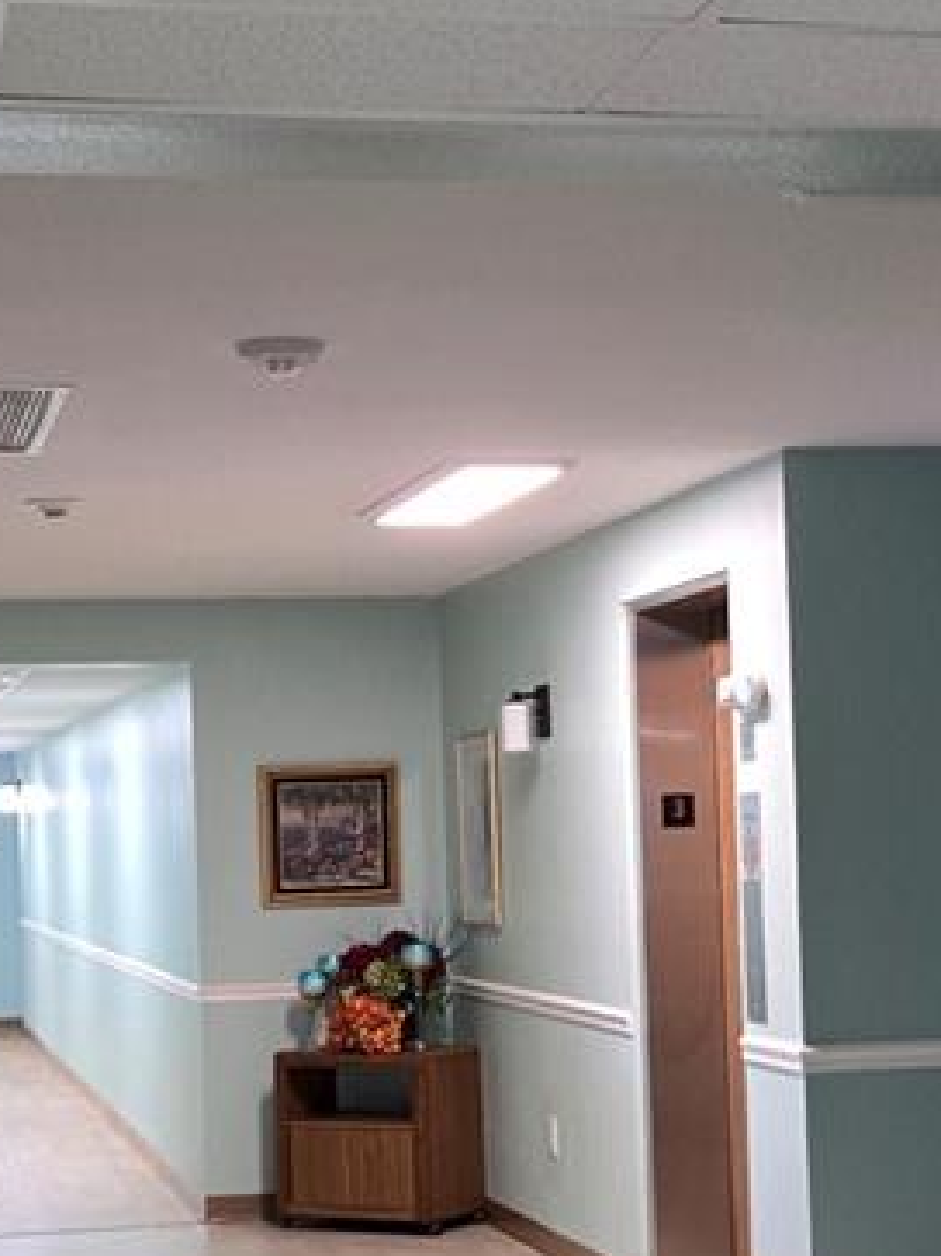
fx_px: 2756
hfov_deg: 19.4
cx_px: 509
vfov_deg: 25.5
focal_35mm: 76
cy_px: 834
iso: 320
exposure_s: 1/120
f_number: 1.8
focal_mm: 5.4
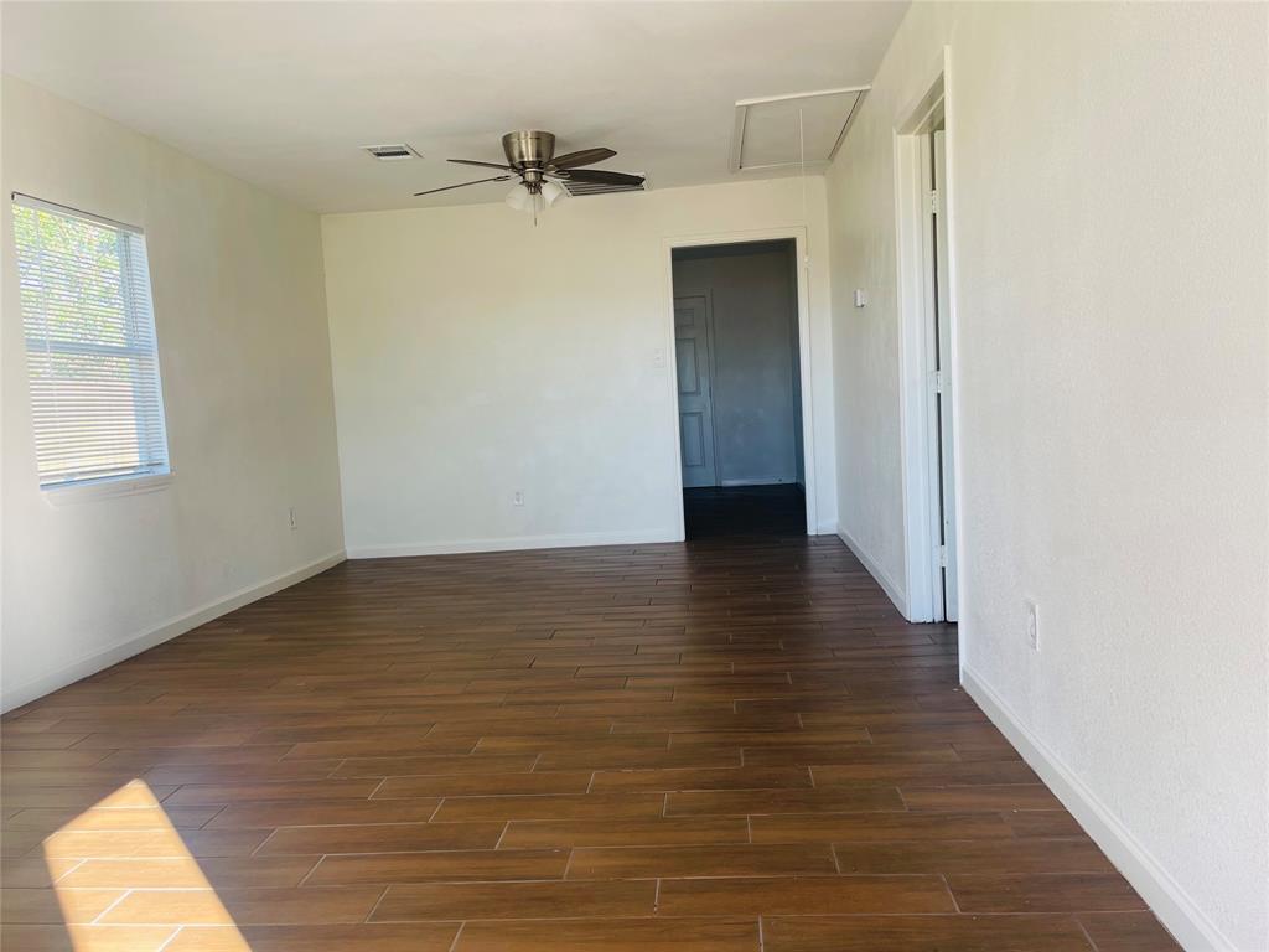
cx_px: 634
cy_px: 476
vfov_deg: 54.9
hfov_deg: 69.4
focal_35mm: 25
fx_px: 916
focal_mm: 5.1
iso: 40
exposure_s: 1/121
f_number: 1.6
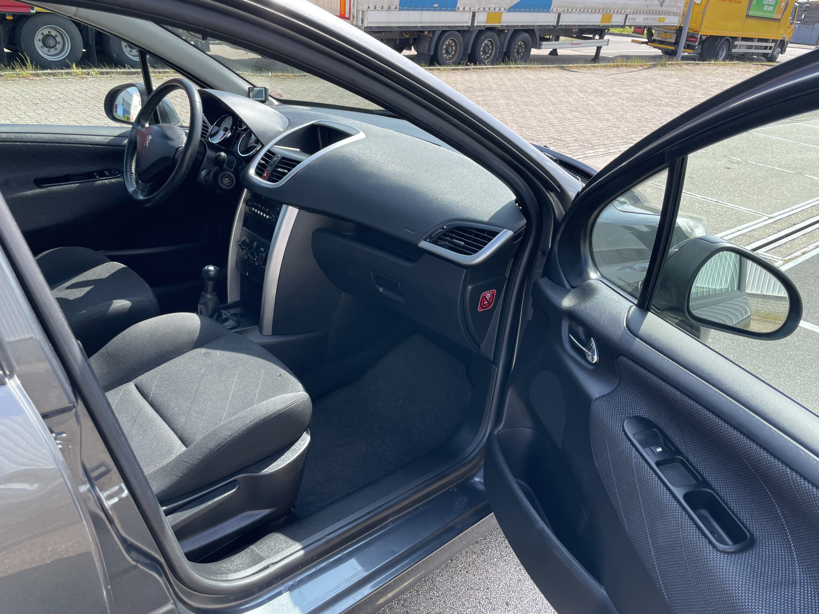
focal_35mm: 26
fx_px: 615
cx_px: 410
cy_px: 307
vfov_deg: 53.1
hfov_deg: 67.3
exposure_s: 1/602
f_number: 1.6
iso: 32
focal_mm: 4.2
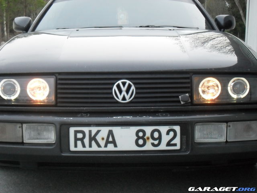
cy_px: 96
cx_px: 128
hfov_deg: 33.8
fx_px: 423
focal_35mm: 57
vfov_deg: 25.7
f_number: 4.3
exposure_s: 1/20
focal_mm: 10.1
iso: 400
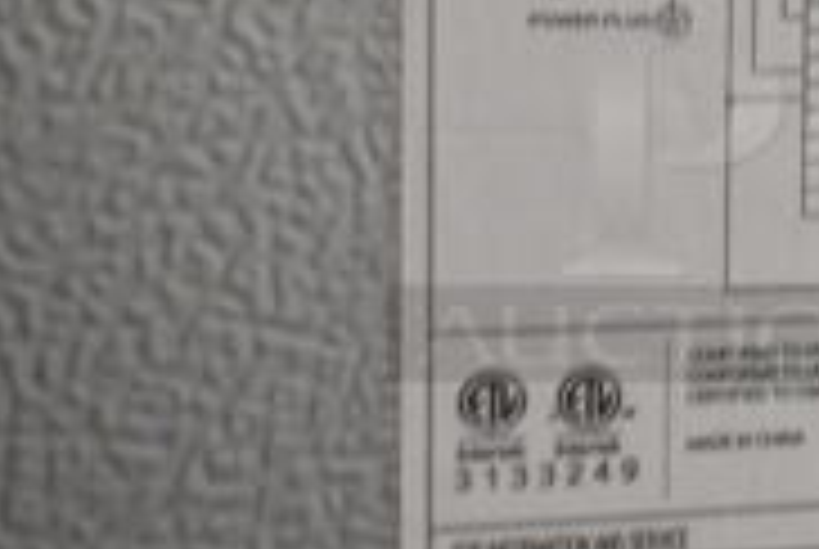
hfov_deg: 15.8
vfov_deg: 10.9
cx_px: 891
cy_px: 144
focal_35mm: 126
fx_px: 2864
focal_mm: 25
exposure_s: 1/40
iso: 640
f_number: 4
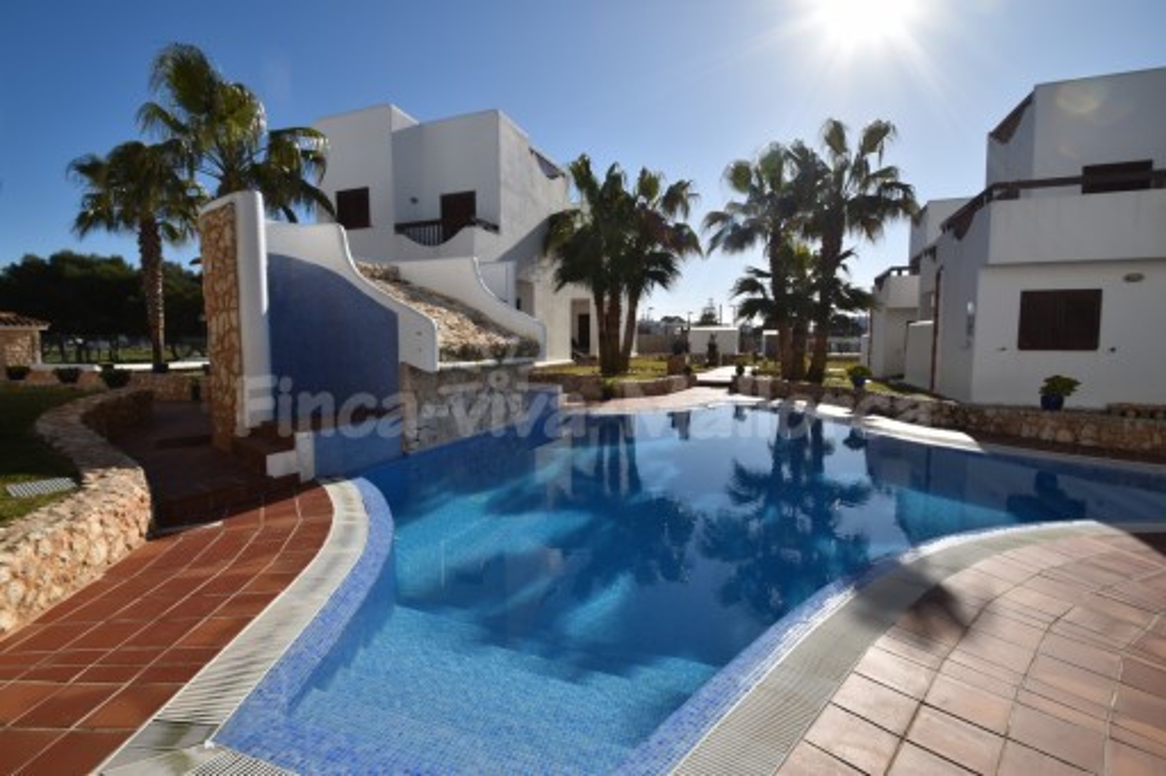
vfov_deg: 77.3
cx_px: 583
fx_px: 486
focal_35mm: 15
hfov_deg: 100.4
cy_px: 388
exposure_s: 1/200
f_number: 13
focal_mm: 10
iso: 100
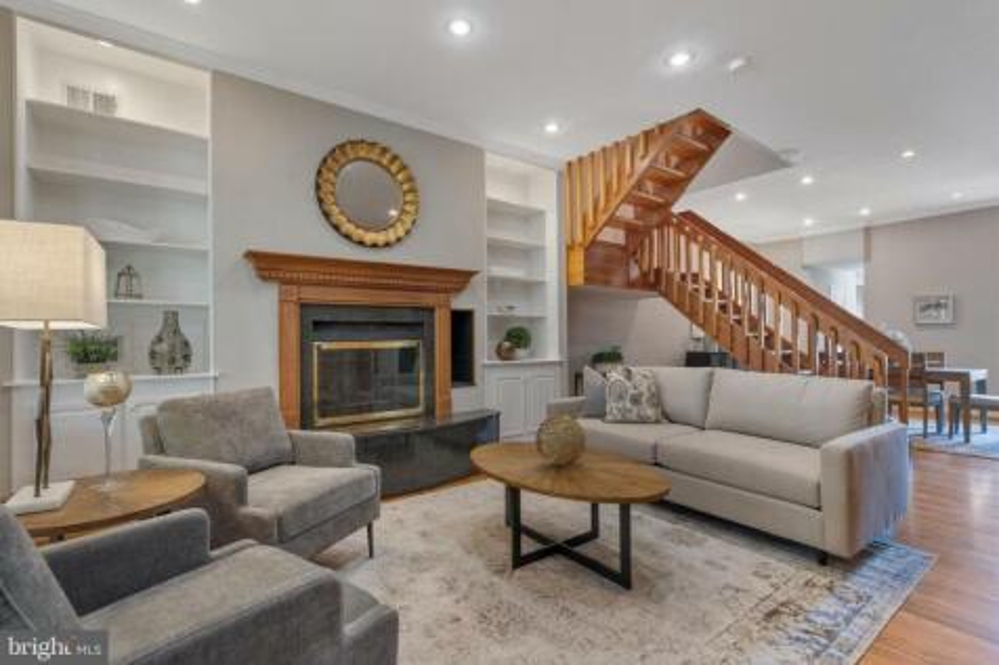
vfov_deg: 73.7
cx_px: 500
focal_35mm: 16
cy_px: 332
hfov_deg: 96.8
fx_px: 444
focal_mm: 16
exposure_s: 3.2
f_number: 8
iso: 200
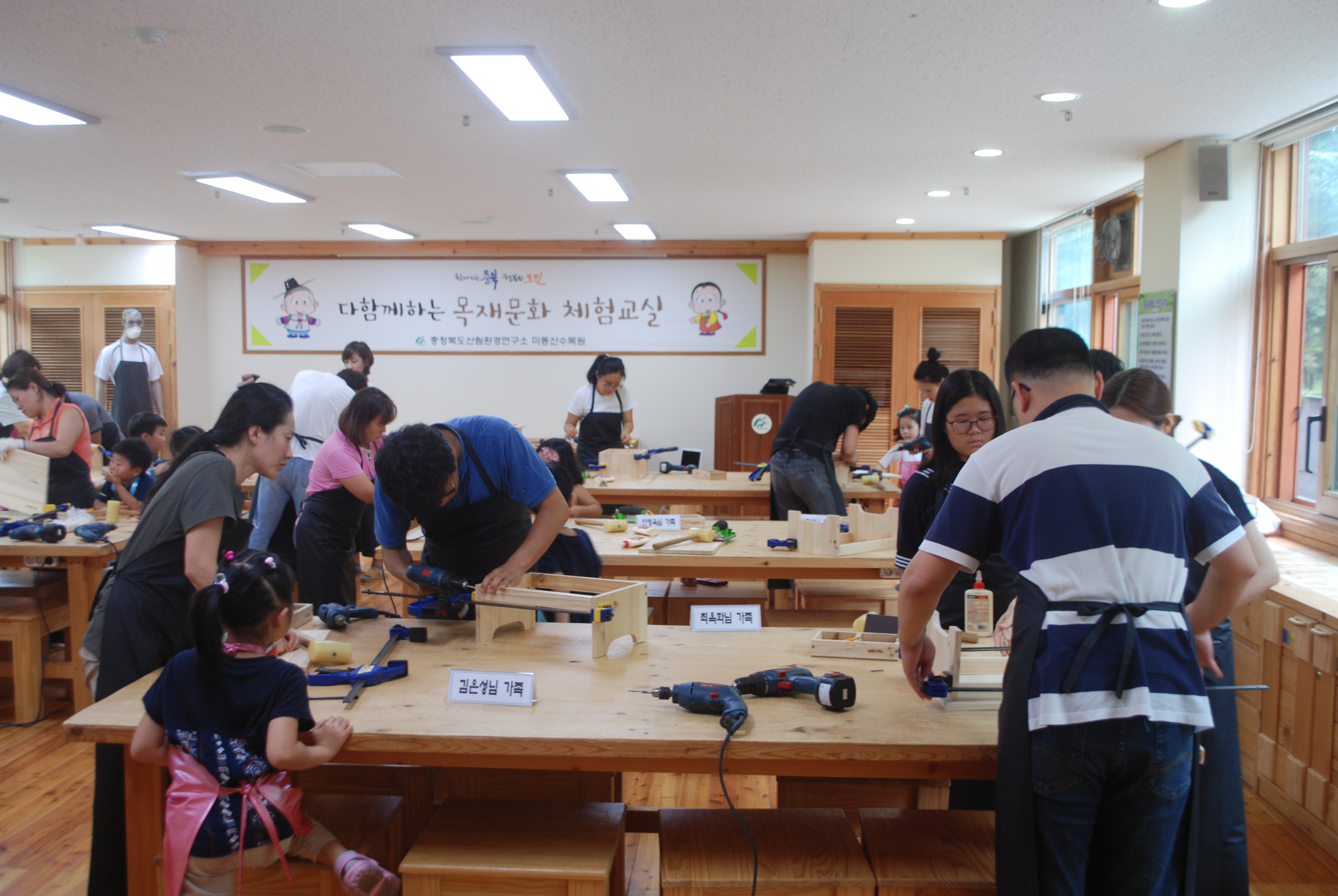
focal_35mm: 36
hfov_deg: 53.1
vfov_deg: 37.0
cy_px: 448
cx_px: 669
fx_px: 1340
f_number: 4.2
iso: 360
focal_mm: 24
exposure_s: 1/30
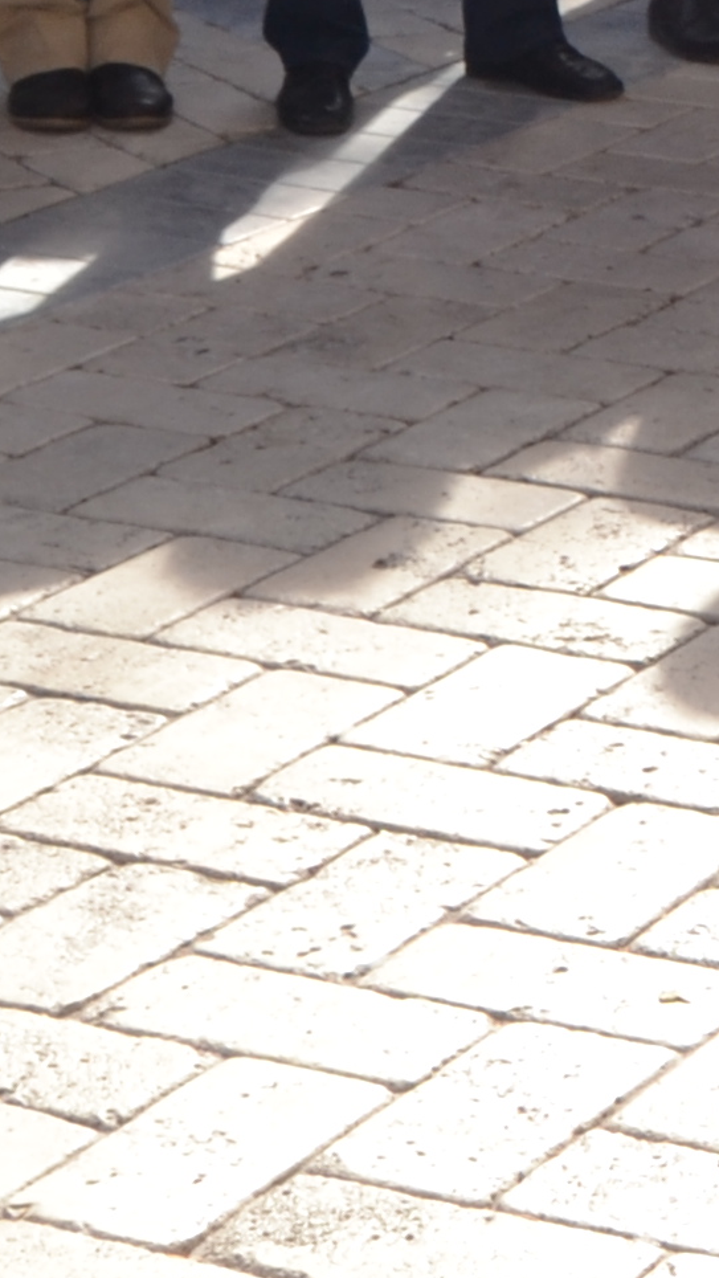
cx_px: 1135
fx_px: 4574
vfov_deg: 14.9
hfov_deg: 8.7
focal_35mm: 135
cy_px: -560
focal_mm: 18
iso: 100
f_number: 8
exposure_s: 1/160
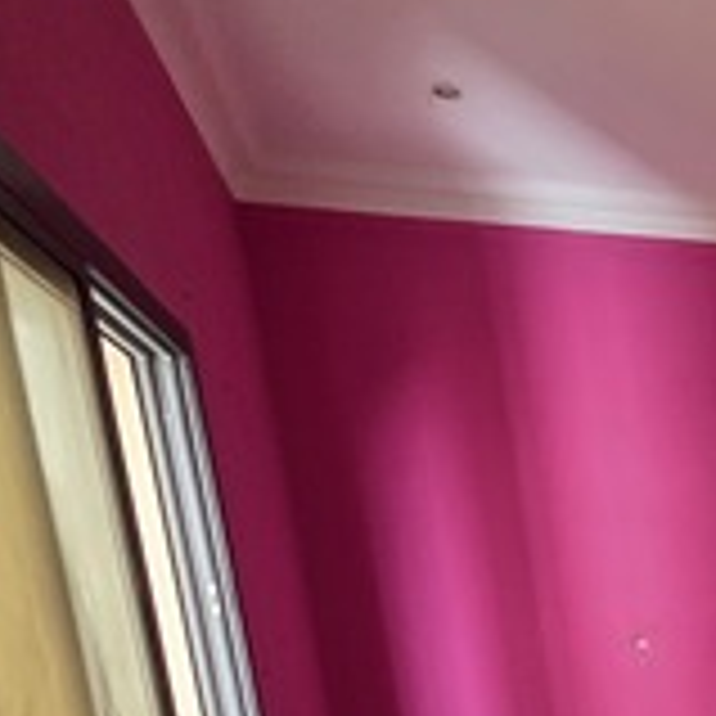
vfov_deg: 45.1
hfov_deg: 36.7
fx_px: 772
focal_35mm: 33
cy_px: 646
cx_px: 880
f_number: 1.9
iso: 500
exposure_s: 1/359
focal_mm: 2.2
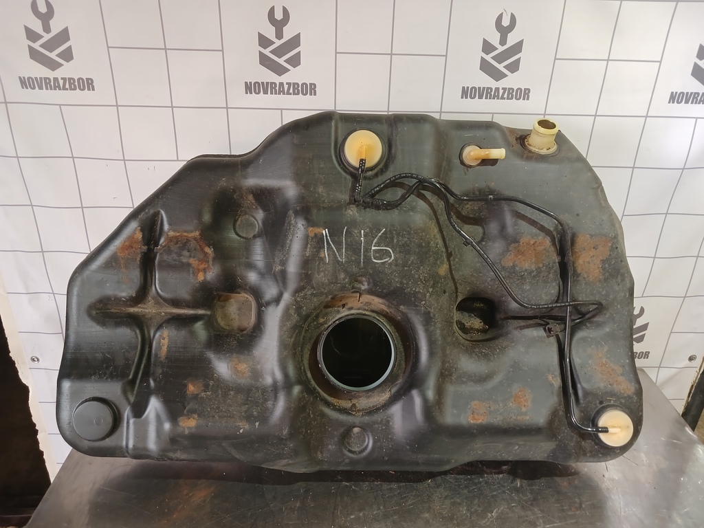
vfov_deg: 51.4
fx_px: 549
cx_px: 352
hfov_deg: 65.3
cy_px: 264
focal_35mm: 27
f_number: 1.8
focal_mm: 4
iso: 250
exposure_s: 1/50
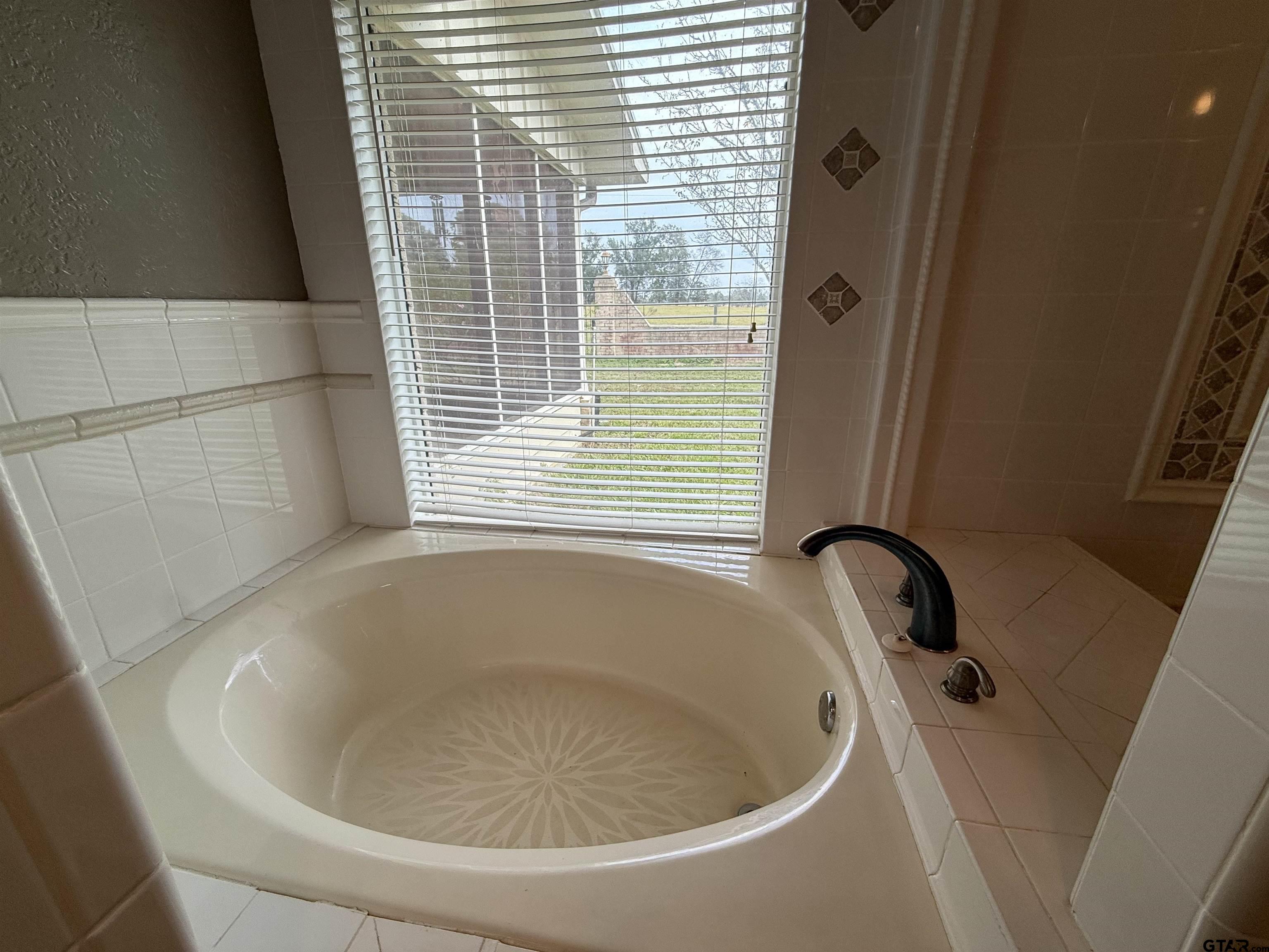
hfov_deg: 102.1
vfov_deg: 85.7
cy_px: 476
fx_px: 513
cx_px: 634
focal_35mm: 14
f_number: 2.2
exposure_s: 1/216
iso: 50
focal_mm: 2.22
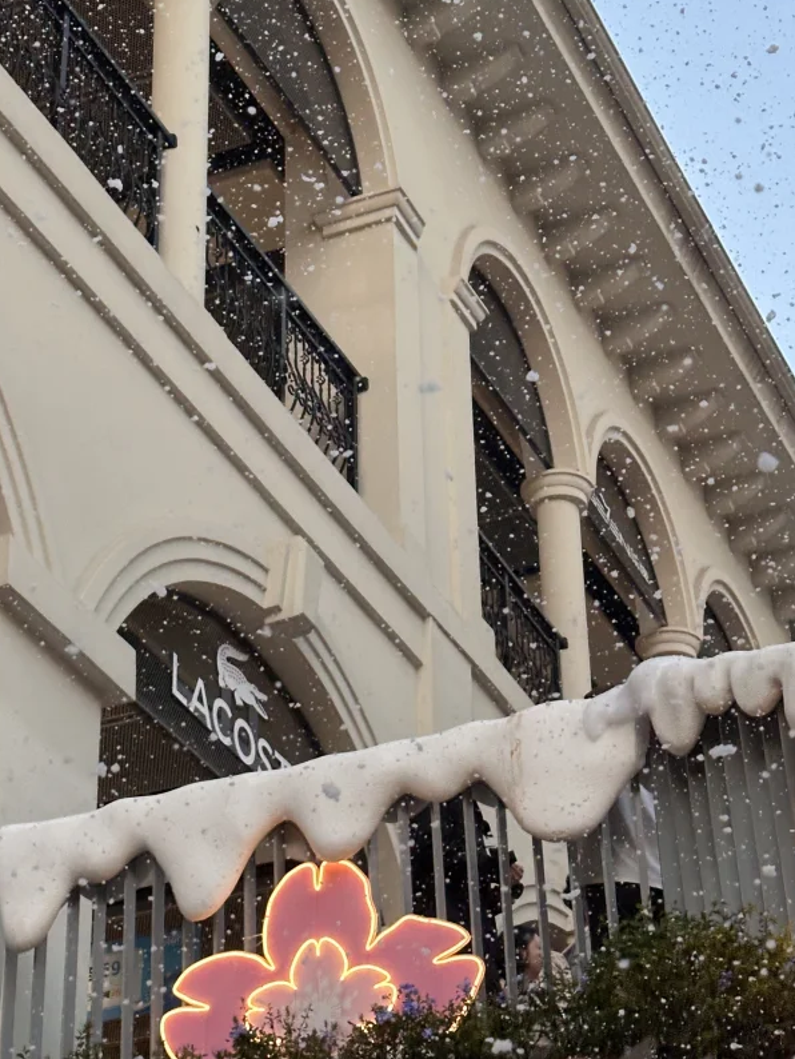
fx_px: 2663
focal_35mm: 87
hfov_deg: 16.9
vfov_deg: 22.5
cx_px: 277
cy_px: 429
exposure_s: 1/174
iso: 50
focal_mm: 6.86
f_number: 1.78
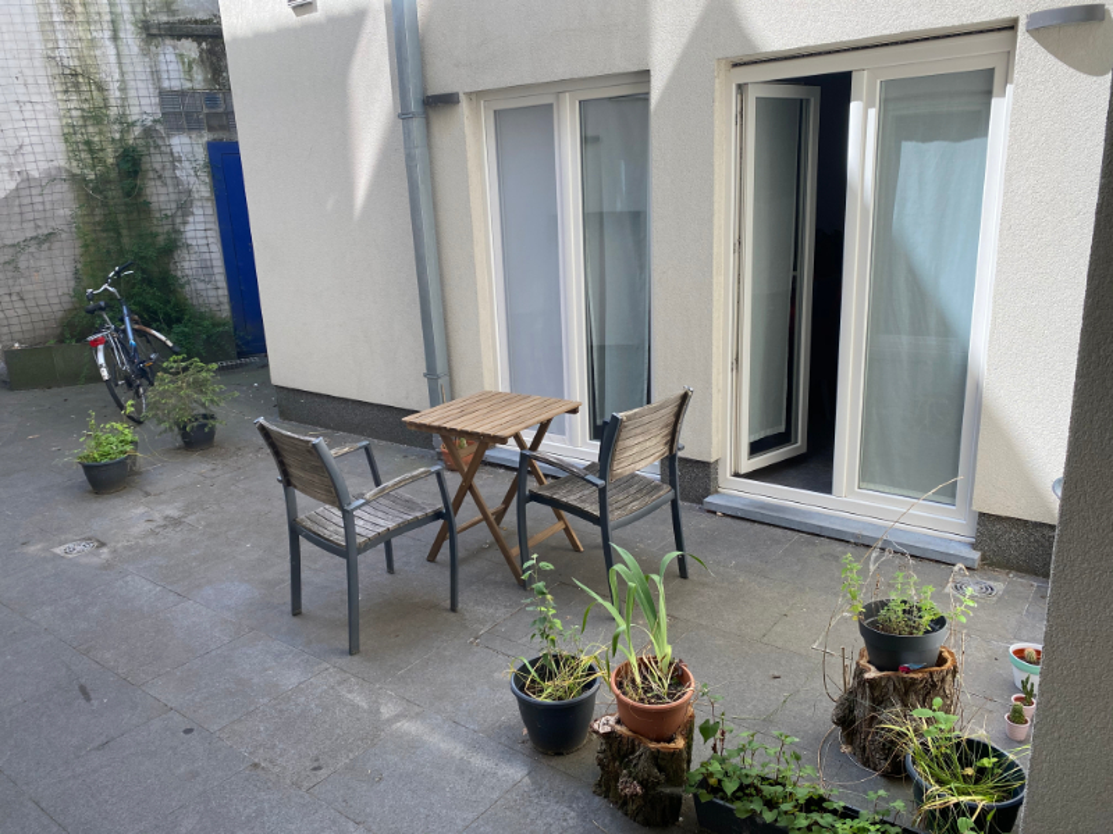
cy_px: 417
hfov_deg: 67.3
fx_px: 836
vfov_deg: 53.1
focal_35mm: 26
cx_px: 556
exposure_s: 1/552
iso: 32
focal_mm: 4.25
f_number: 1.8
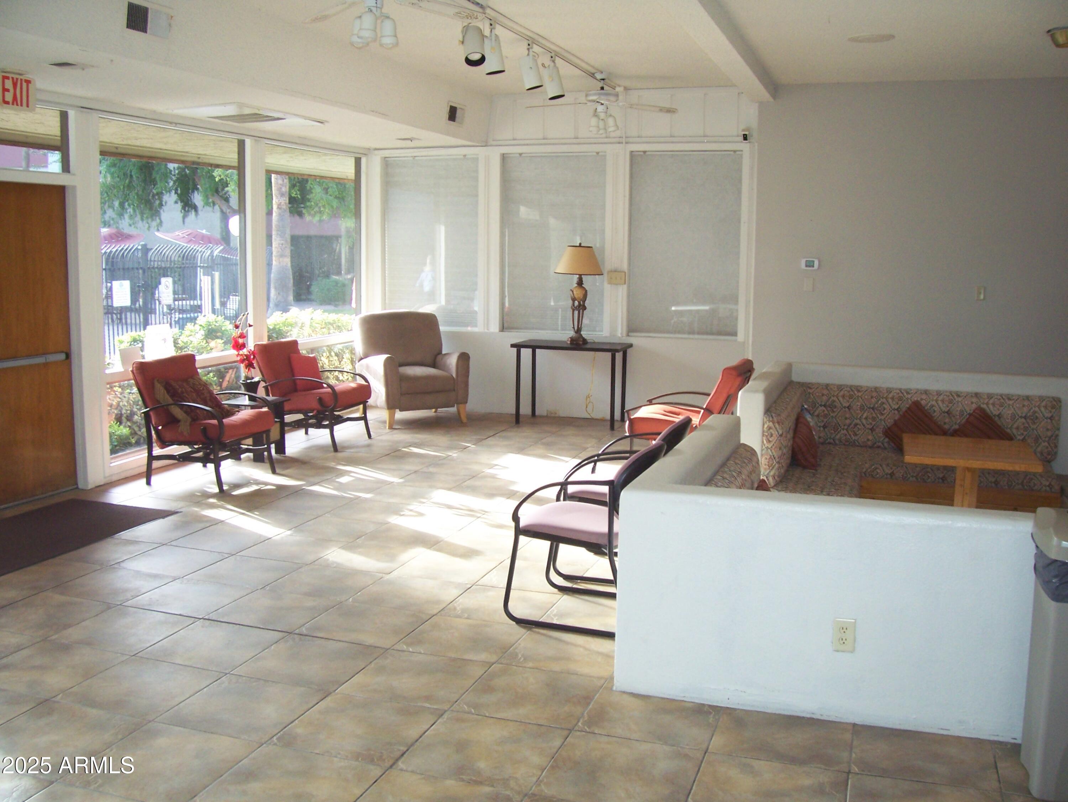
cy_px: 401
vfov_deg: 41.8
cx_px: 534
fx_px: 1050
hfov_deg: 53.9
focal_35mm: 34
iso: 160
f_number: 2.7
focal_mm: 5.6
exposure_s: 1/100
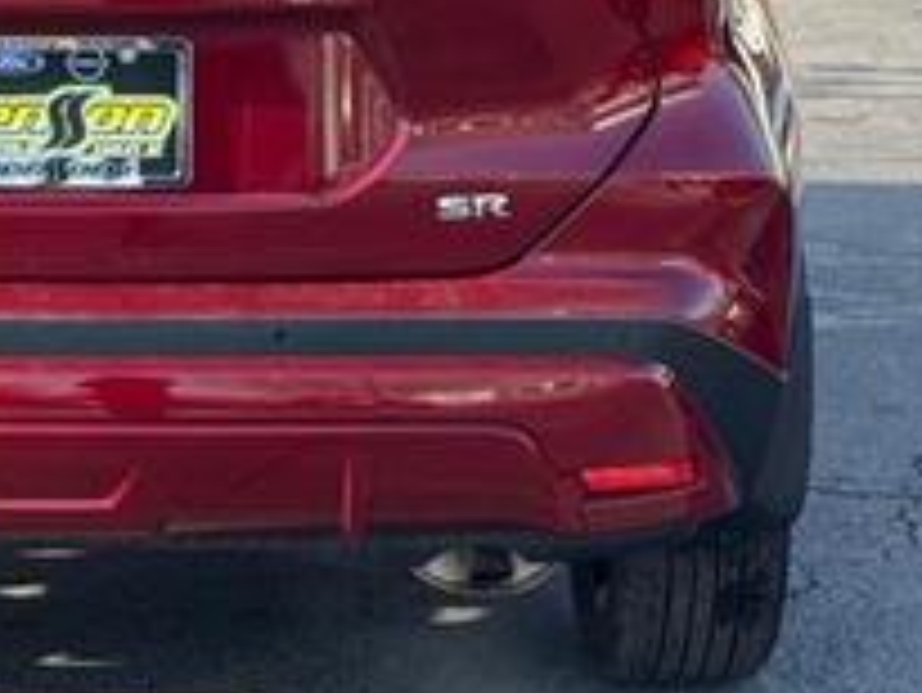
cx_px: 67
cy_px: 50
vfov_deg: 12.5
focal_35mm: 118
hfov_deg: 16.4
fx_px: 3145
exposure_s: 1/926
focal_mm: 6.76
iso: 64
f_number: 1.78
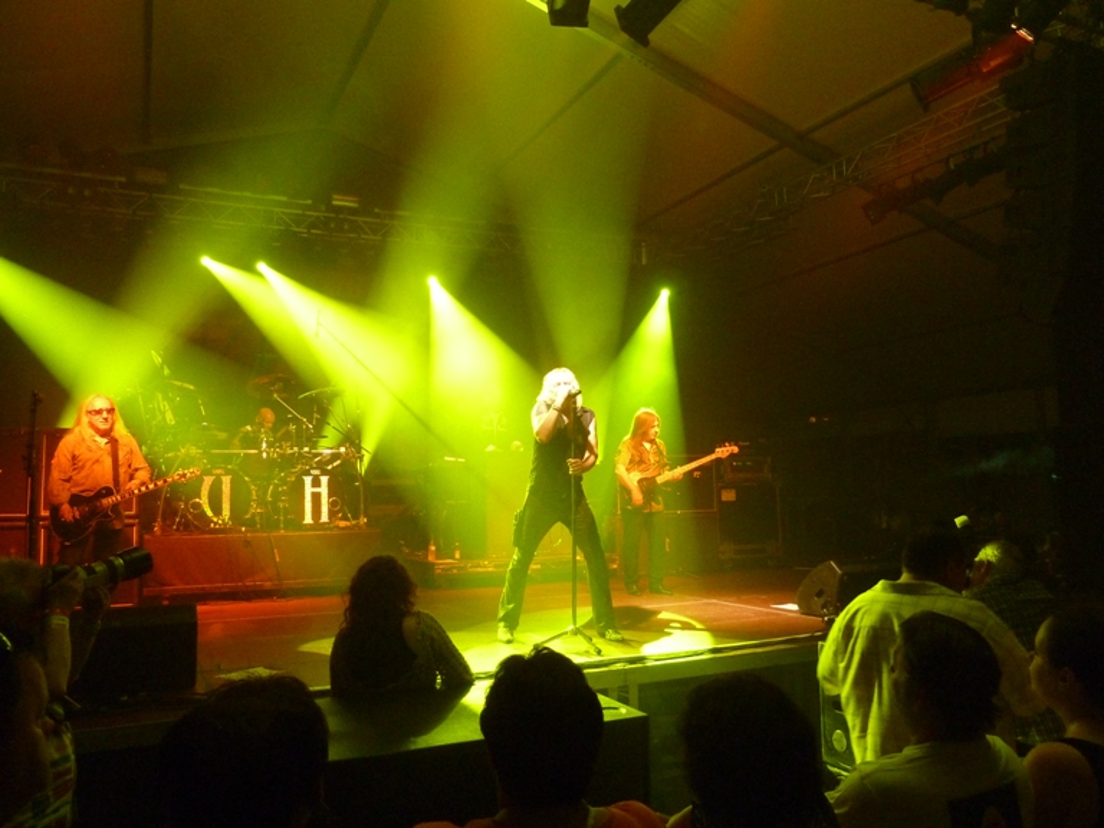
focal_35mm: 27
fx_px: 861
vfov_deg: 51.4
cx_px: 552
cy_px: 414
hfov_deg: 65.3
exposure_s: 1/60
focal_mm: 4.4
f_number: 3.3
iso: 500
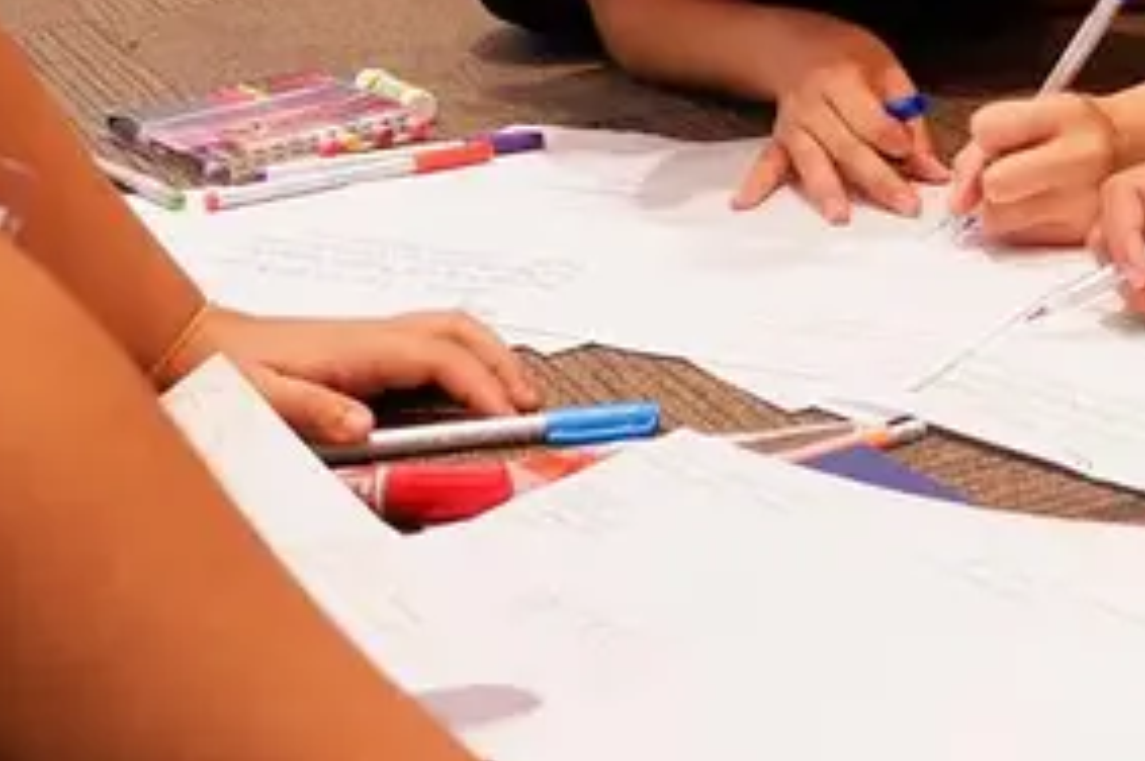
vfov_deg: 16.2
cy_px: -192
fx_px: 2541
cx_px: 846
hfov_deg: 25.1
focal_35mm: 80
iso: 1000
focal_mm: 19.2
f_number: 3.8
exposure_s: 1/40
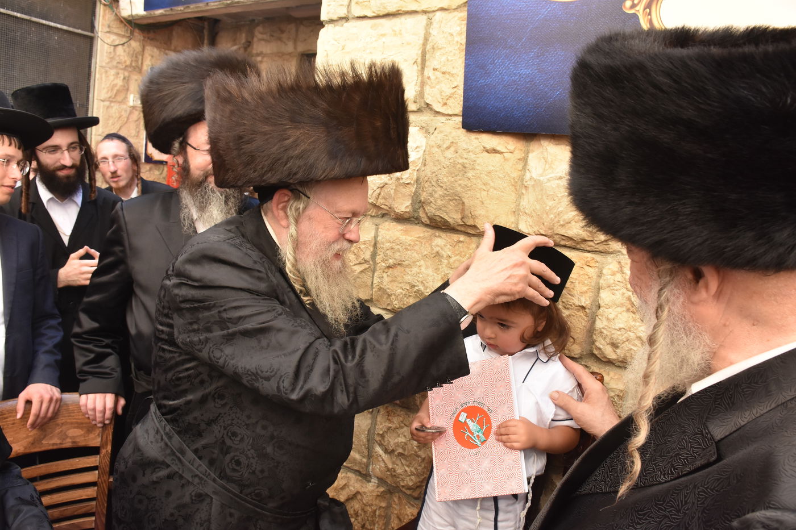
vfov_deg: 47.9
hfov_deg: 67.4
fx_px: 597
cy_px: 265
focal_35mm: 27
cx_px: 398
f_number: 8
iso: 1000
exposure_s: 1/160
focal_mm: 18
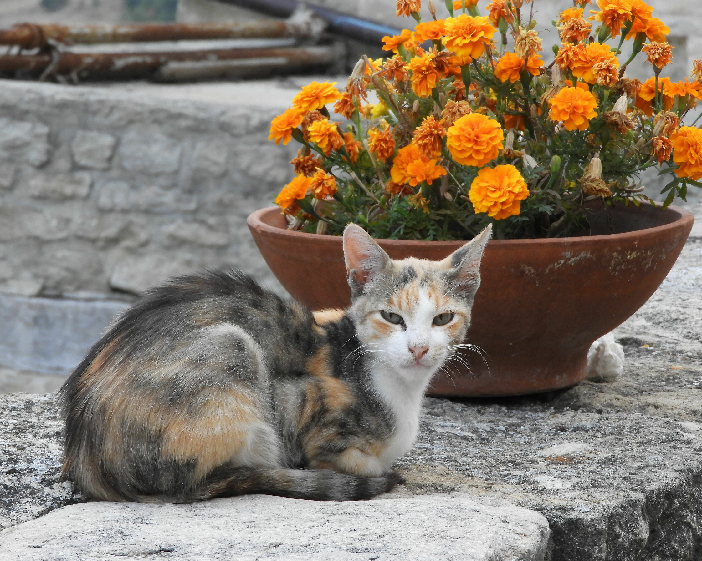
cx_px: 352
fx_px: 3906
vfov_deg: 8.2
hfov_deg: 10.3
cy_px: 280
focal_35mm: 188
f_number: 5.3
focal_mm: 32.2
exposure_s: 1/60
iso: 400
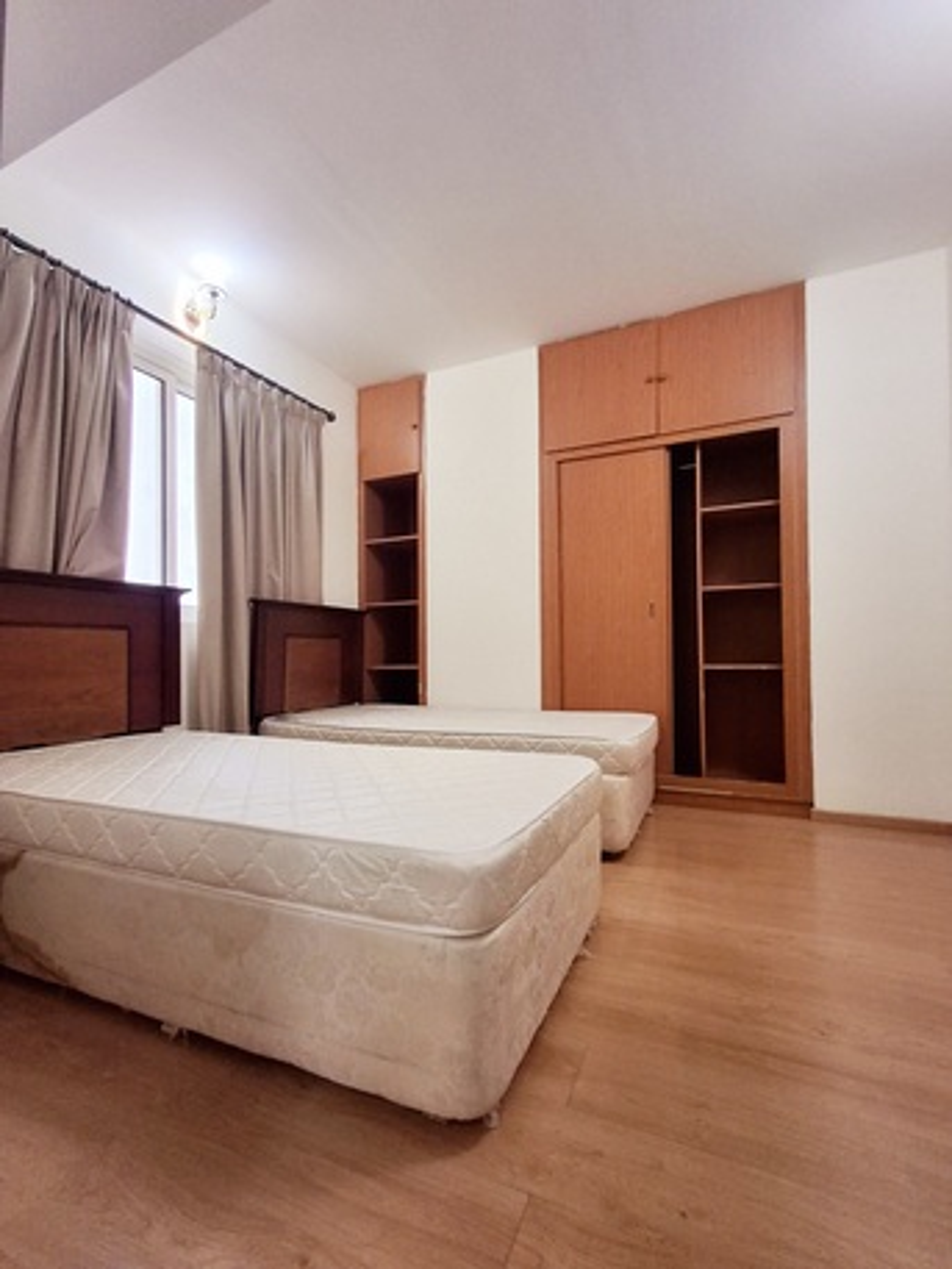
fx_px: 586
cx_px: 476
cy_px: 634
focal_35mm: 16
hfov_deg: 78.1
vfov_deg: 94.5
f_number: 2.2
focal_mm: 1.64
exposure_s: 1/50
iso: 200
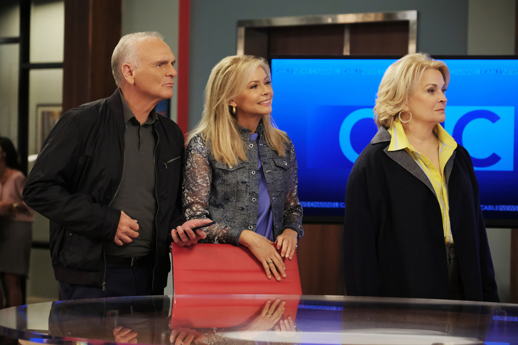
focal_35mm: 131
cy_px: 172
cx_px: 259
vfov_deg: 10.5
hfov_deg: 15.6
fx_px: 1885
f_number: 4
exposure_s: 1/200
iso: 3200
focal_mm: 87.1
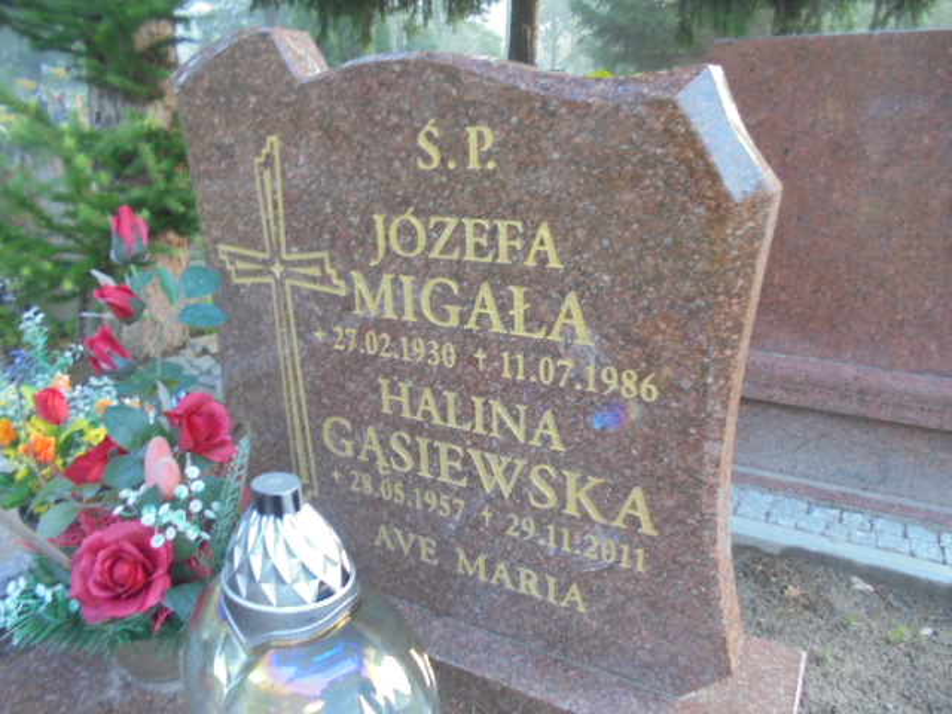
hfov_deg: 67.3
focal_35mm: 26
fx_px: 715
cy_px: 357
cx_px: 476
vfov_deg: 53.1
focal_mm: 4.6
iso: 250
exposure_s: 1/30
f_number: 3.5
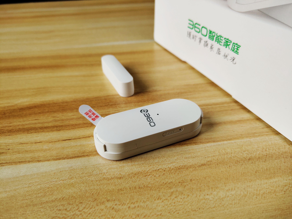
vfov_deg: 46.8
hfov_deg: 60.0
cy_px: 110
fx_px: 253
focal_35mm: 30
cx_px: 146
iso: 50
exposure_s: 1/429
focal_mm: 4.35
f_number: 1.79
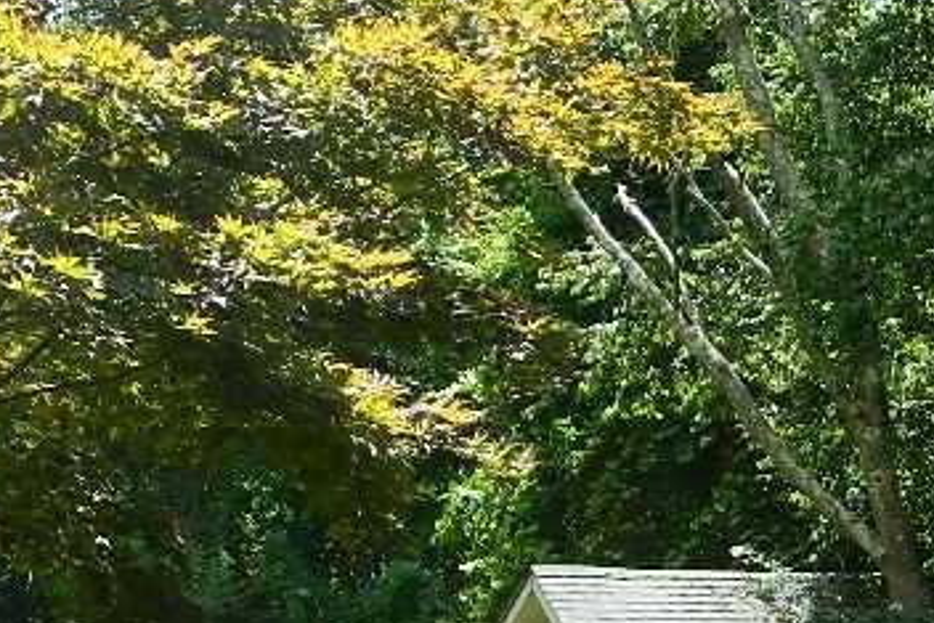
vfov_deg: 10.8
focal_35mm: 124
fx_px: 3218
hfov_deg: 16.5
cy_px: 851
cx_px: 520
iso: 80
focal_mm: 7.3
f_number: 3.5
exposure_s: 1/250
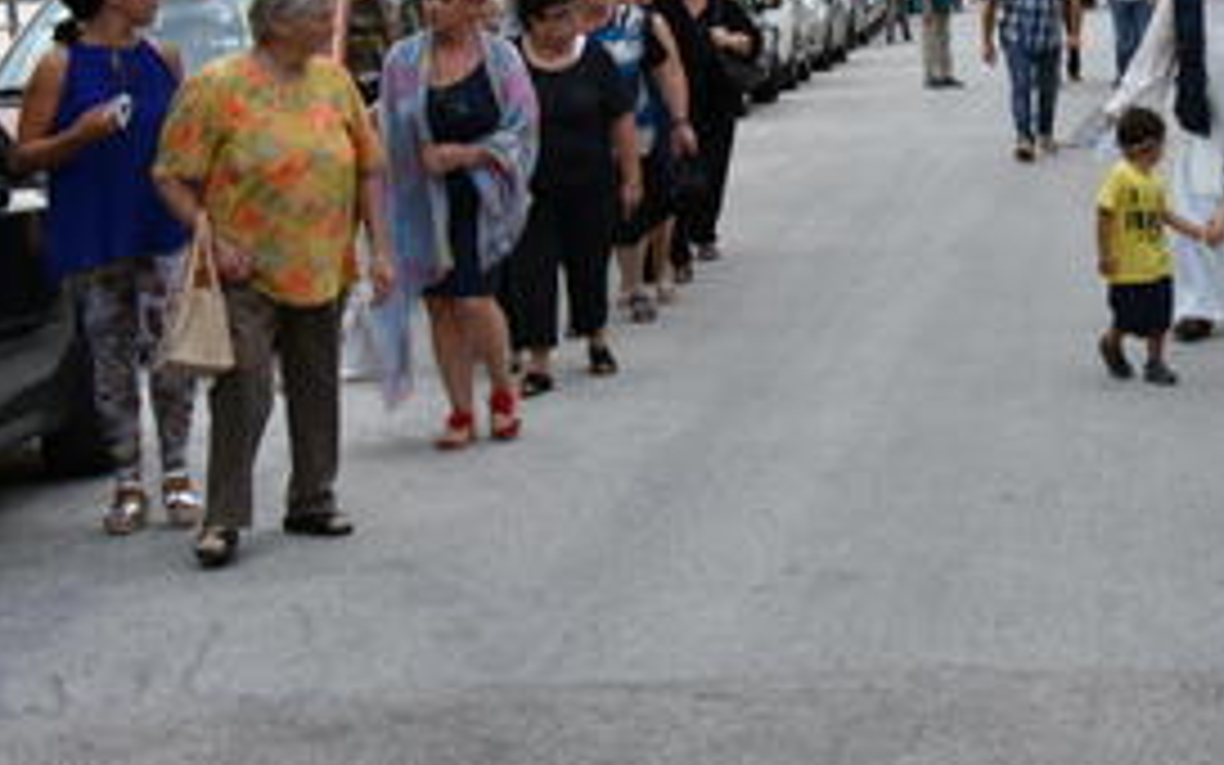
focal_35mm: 90
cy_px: 144
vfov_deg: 14.4
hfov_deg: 22.5
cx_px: 1112
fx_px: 3002
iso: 400
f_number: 4.5
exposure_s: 1/250
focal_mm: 32
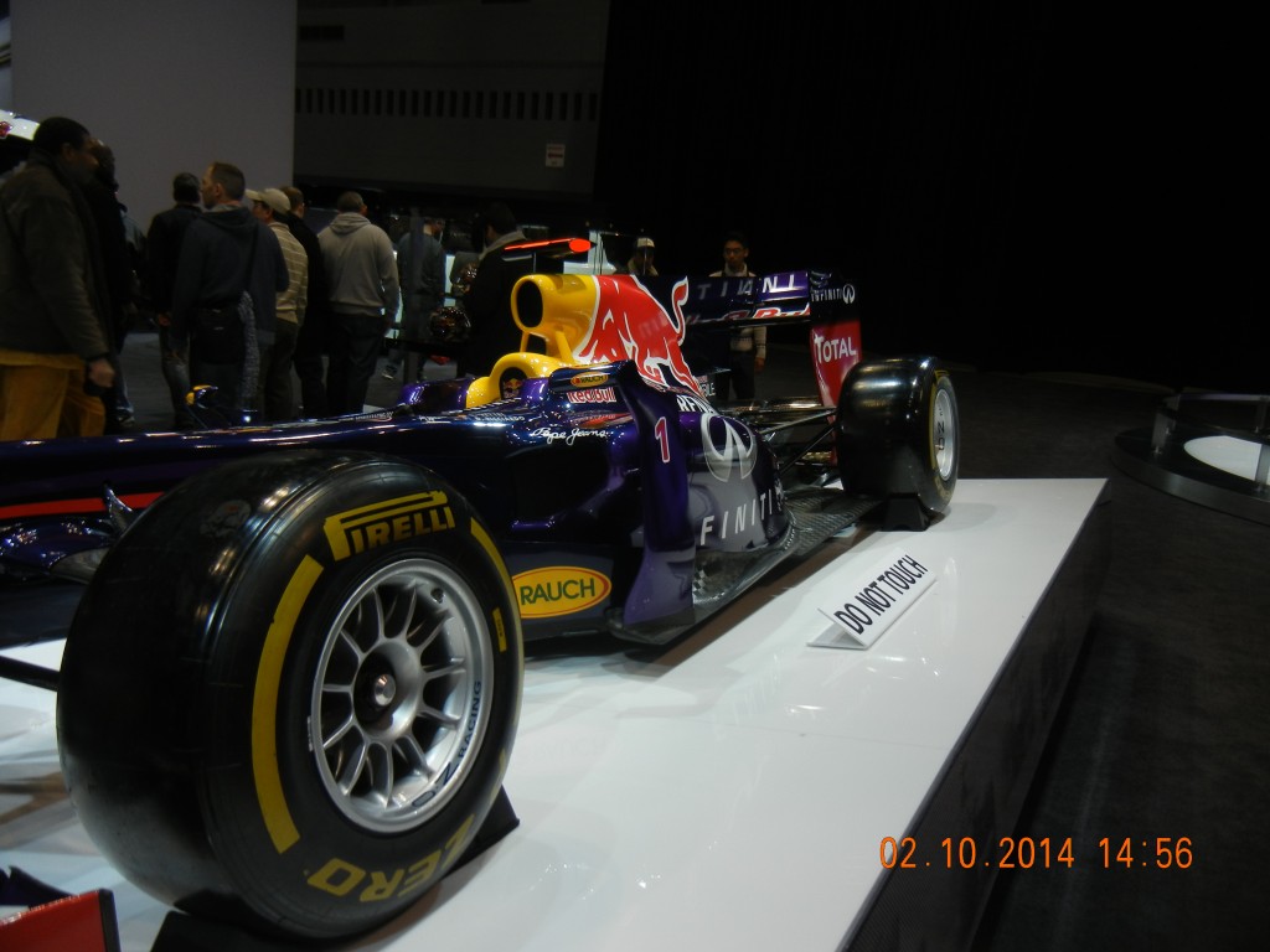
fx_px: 1101
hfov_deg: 60.0
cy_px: 476
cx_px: 635
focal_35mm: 30
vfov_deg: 46.8
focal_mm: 5.4
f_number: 3.5
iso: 160
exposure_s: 1/132
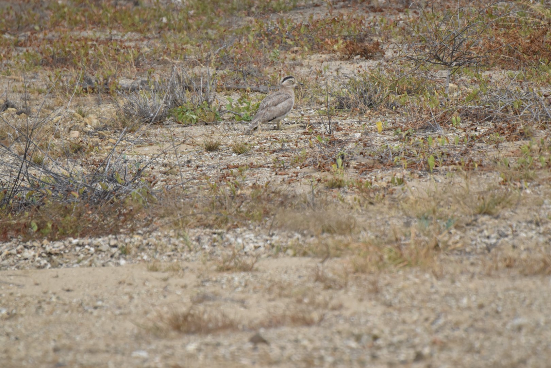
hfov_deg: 4.6
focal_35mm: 450
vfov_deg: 3.1
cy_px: 184
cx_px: 276
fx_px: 6887
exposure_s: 1/2500
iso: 640
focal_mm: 300
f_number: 6.3
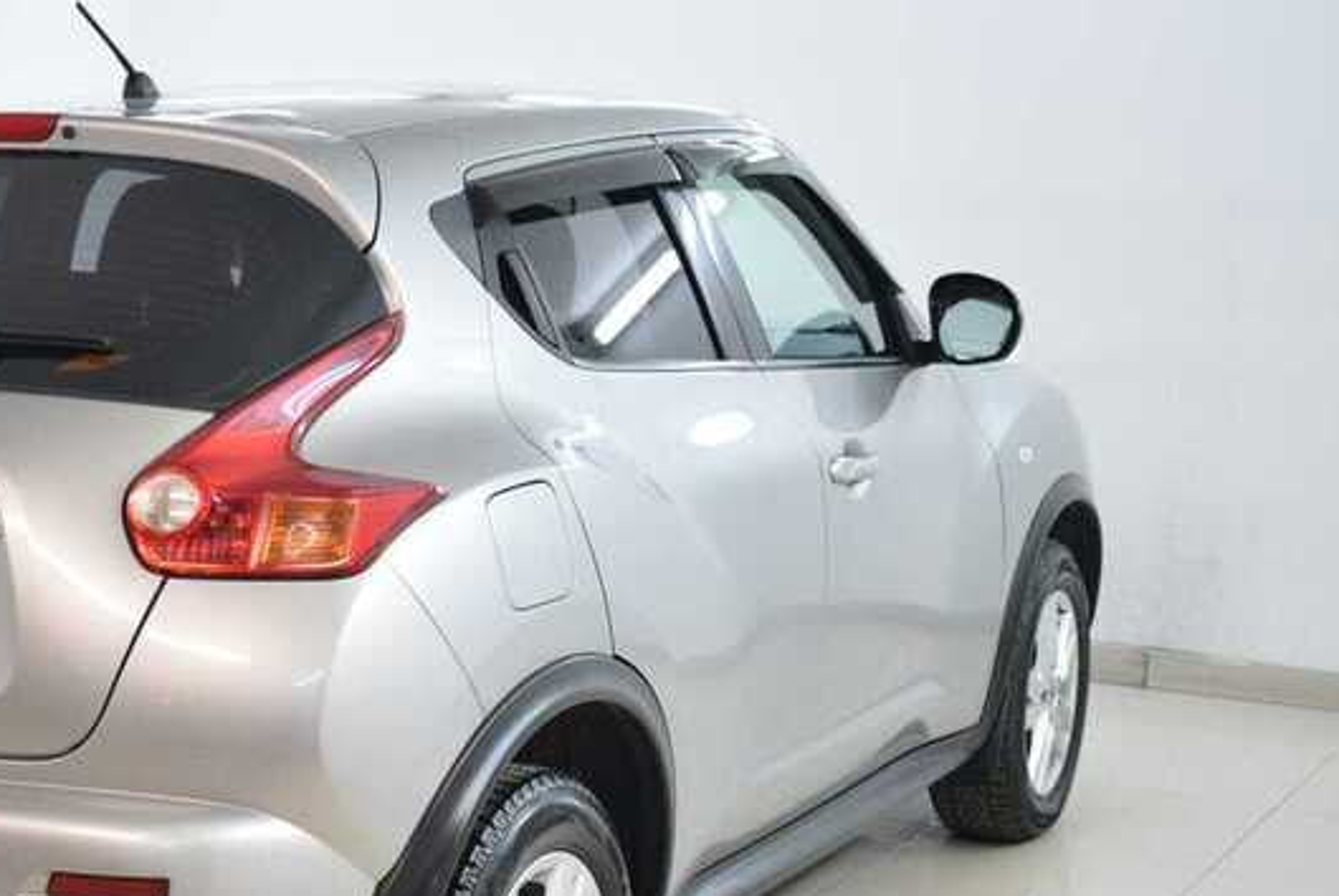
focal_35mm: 69
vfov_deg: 19.7
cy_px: 618
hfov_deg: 28.6
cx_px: 256
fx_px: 2564
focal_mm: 27
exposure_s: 1/100
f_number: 4
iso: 1000
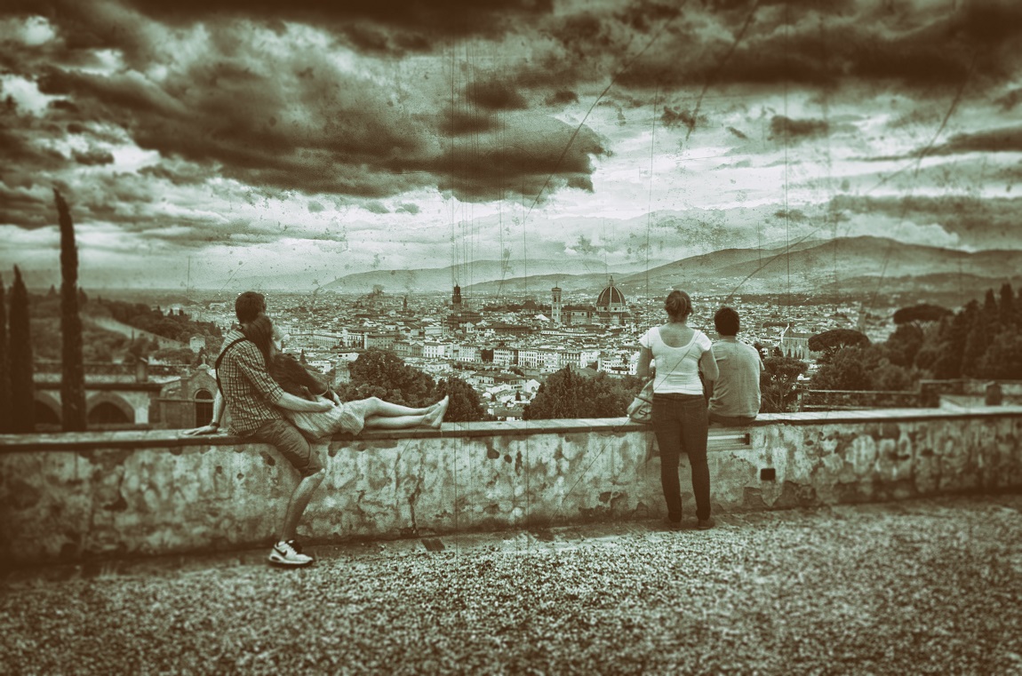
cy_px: 338
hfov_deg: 62.0
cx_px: 511
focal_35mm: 30
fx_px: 850
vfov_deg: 43.4
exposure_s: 1/100
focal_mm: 20
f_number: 3.5
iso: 100
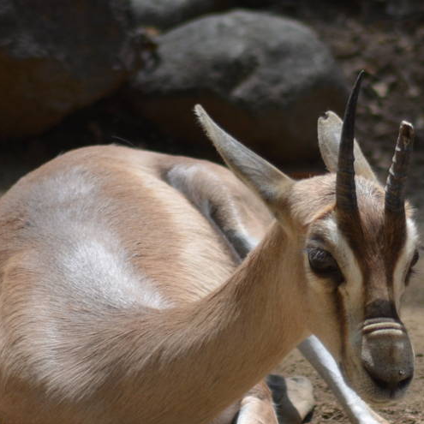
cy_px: 248
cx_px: 612
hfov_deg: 1.4
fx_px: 17101
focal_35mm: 1234
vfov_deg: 1.4
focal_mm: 300
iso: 400
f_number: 5.6
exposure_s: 1/1250
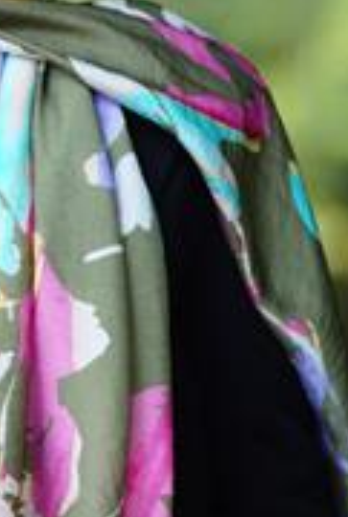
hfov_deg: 3.7
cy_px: 198
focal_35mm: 373
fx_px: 5377
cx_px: -14
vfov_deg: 5.5
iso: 160
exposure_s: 1/100
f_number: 2.8
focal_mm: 145
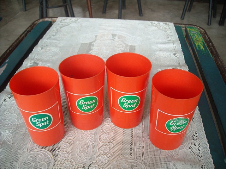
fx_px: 229
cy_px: 84
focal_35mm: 35
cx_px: 113
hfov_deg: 52.6
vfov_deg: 40.7
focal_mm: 5.7
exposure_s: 1/60
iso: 91
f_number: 2.8
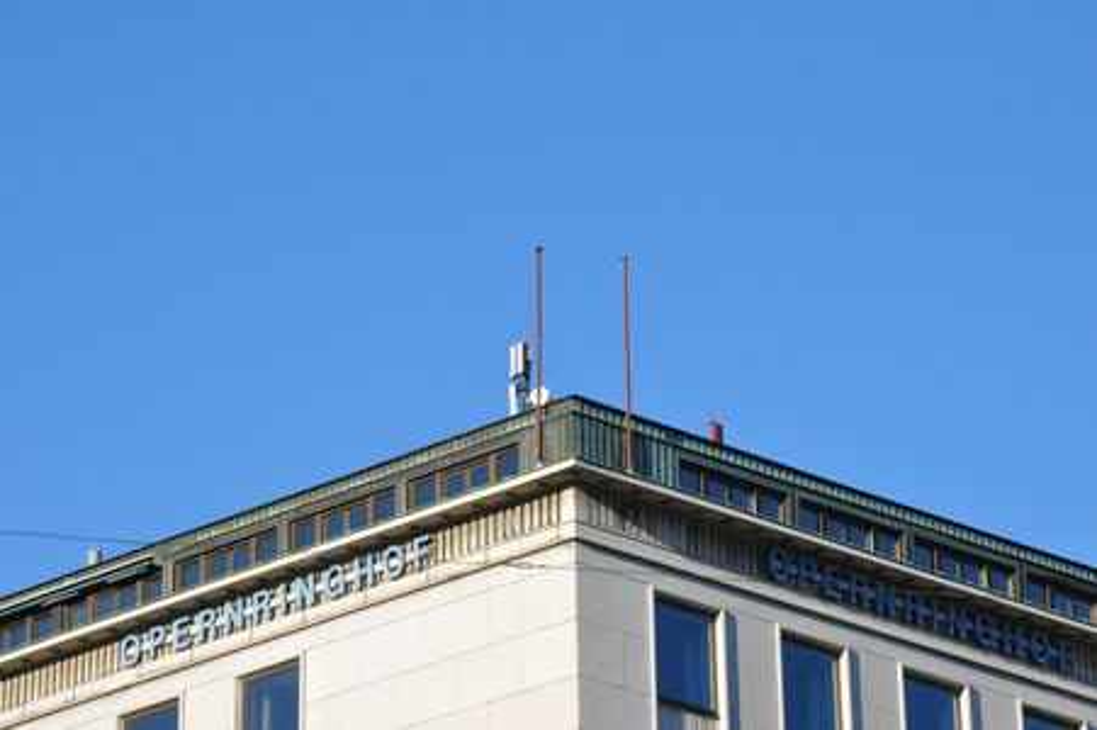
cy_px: 365
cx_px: 548
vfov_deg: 8.7
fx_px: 4796
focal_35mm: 158
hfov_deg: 13.0
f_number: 16
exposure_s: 1/1000
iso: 1600
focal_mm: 105
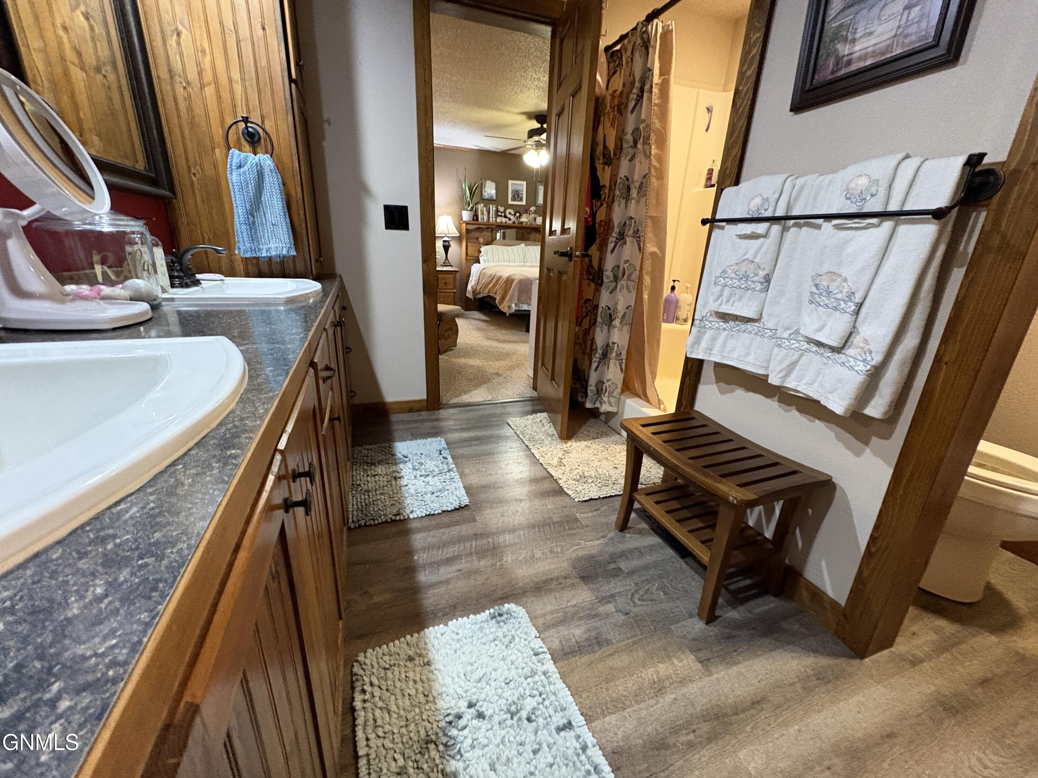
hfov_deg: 102.1
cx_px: 519
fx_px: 420
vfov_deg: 85.7
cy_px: 389
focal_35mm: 14
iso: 800
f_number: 2.2
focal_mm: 2.22
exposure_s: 1/60
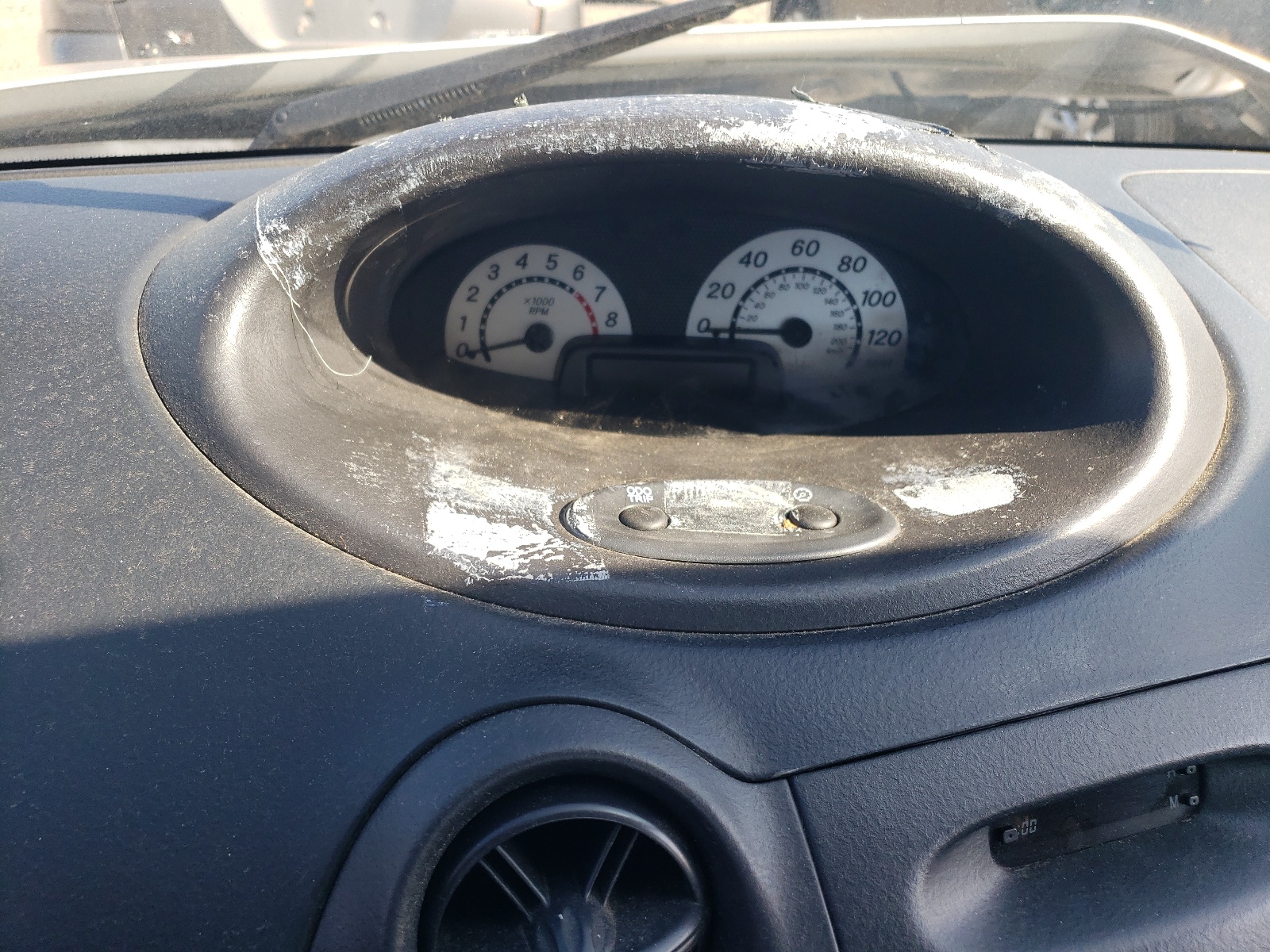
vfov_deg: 53.1
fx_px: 954
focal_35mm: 26
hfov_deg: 67.3
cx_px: 635
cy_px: 476
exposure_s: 1/400
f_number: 1.5
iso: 50
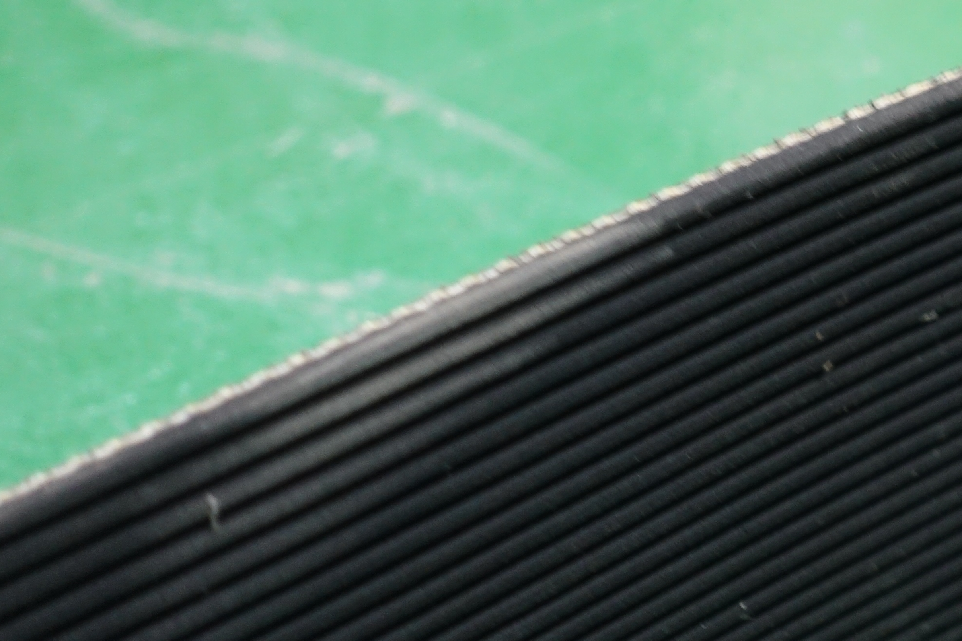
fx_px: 3447
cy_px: 414
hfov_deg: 15.4
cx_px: 1072
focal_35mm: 129
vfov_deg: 10.6
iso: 800
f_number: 2.8
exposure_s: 1/10
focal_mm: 21.01
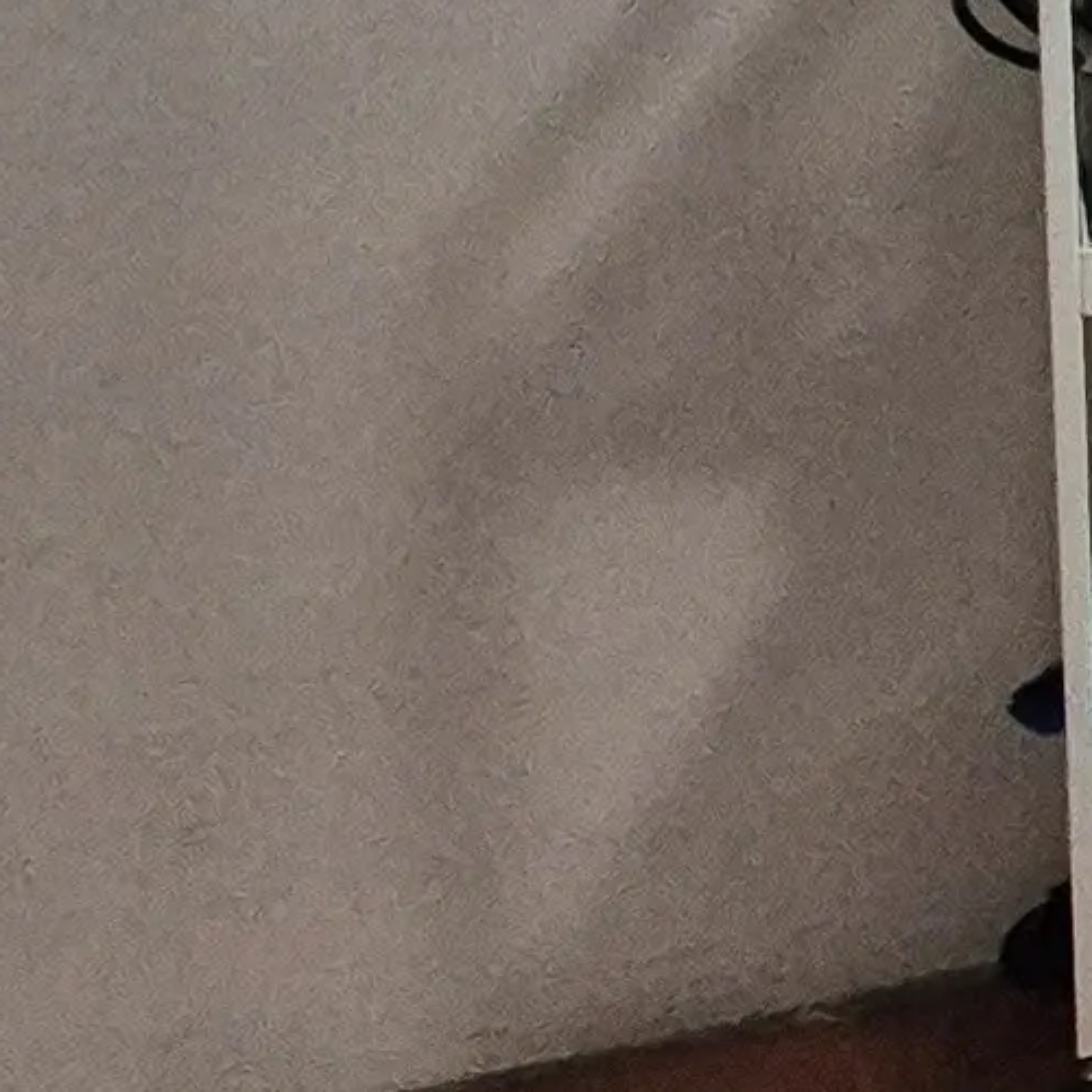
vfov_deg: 17.6
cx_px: 4047
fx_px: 3284
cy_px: -343
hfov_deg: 9.0
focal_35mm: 92
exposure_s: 1/60
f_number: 2.2
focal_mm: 2.2
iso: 400
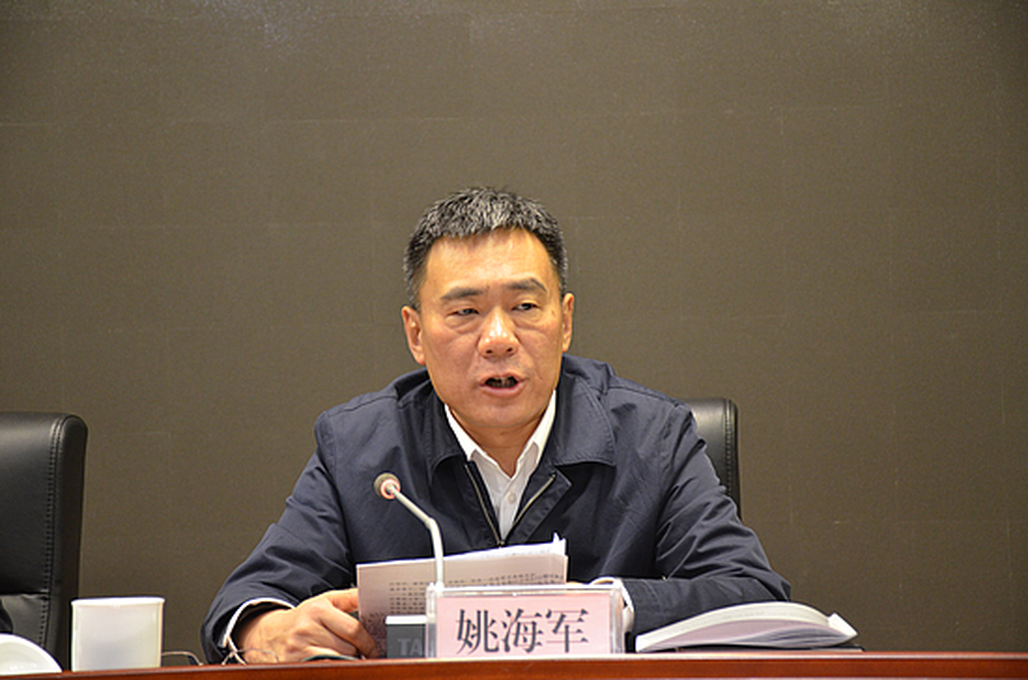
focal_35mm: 105
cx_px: 514
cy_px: 340
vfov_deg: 13.0
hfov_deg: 19.5
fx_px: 2991
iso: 1600
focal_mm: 70
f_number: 5
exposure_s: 1/30
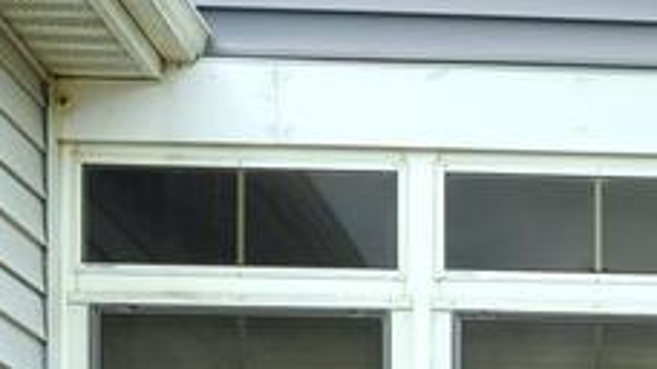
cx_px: 841
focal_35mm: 106
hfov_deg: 18.8
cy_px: 775
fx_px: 1846
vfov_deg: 10.4
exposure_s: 1/100
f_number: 7.1
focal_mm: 16
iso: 100
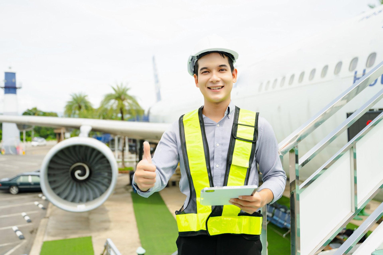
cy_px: 128
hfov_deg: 57.2
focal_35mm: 33
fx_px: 351
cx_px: 192
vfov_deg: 39.9
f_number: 2.8
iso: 64
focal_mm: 33
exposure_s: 1/640
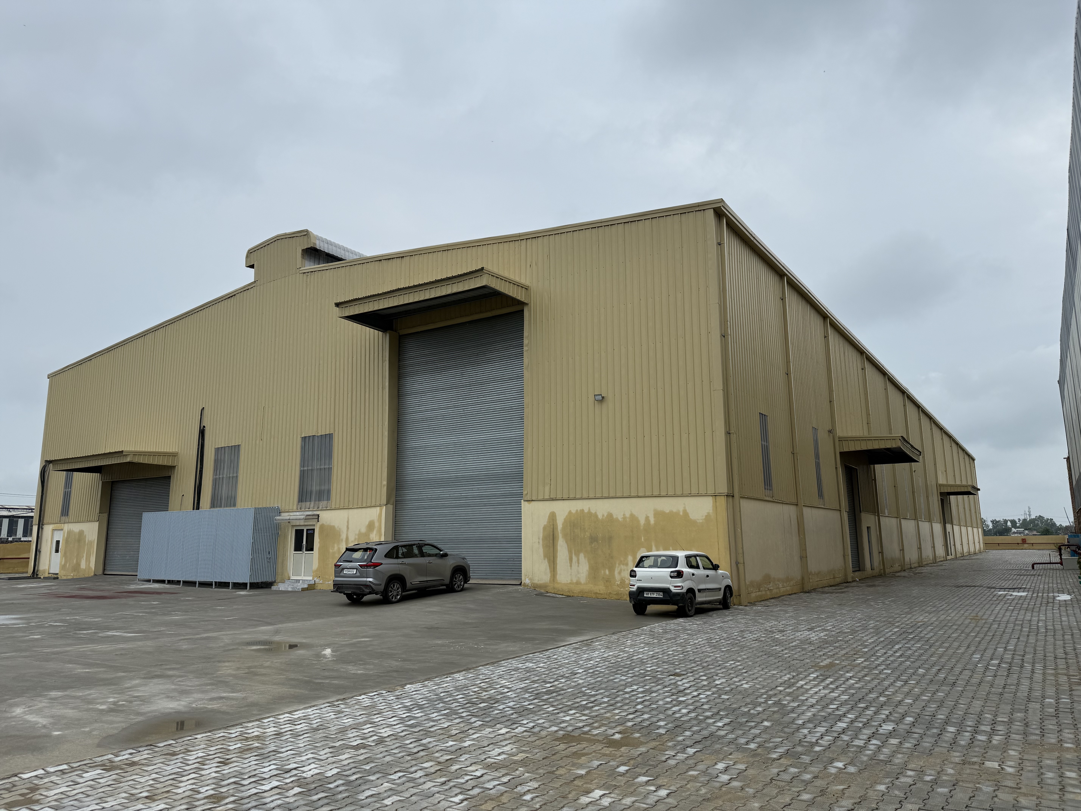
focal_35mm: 24
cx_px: 540
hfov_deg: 71.6
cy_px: 406
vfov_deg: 56.8
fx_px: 749
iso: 80
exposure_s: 1/7353
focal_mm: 6.76
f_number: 1.78
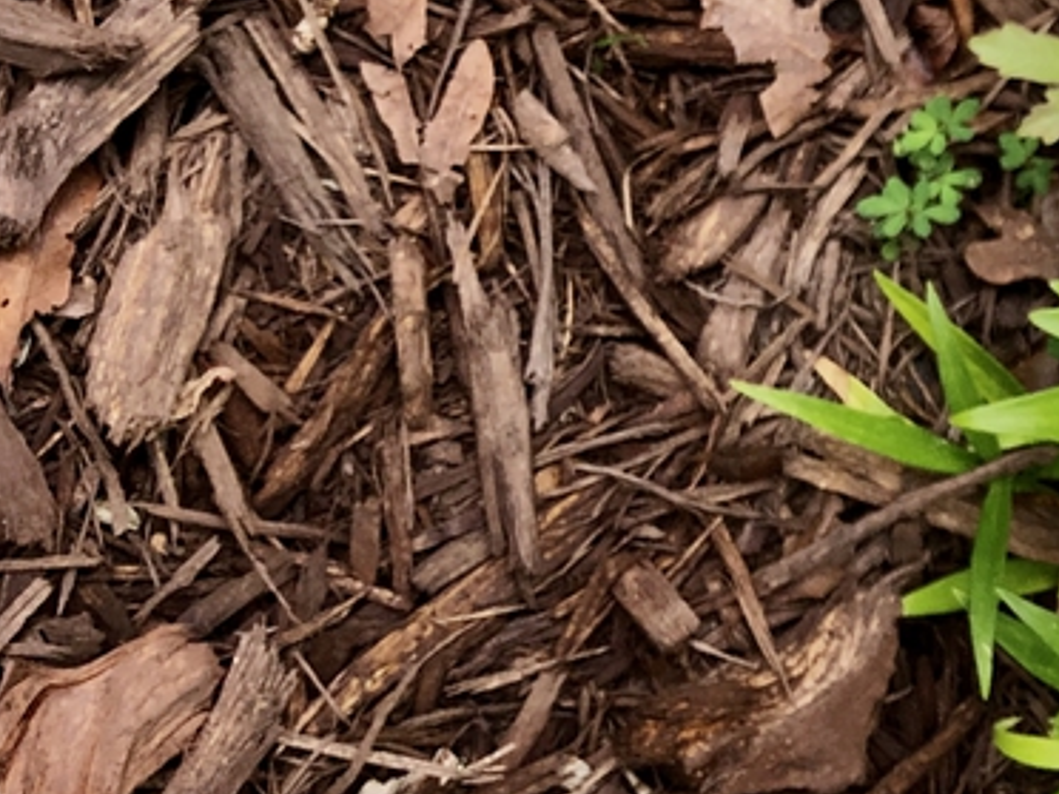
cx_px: 1338
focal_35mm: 77
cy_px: 296
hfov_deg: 22.8
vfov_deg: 19.1
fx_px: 2356
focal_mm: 3.99
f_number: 1.8
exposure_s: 1/30
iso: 25
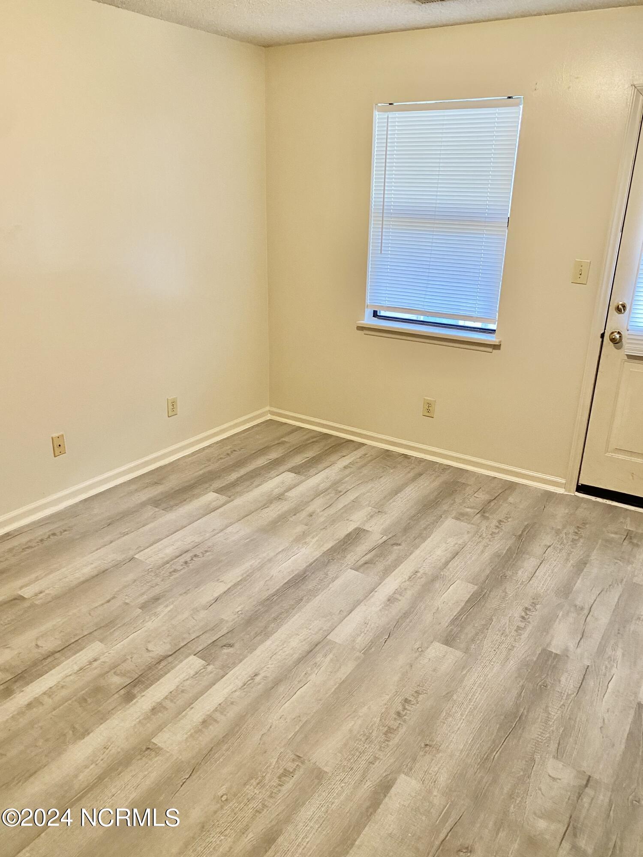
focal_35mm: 26
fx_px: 644
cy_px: 428
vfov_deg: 67.3
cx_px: 322
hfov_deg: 53.1
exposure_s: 1/60
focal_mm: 4.25
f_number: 1.8
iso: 250
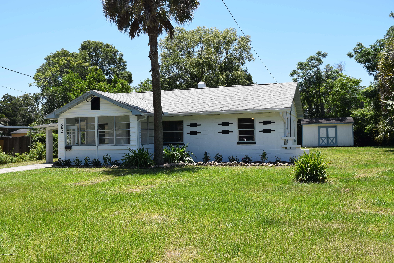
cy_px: 132
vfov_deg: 36.9
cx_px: 197
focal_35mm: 36
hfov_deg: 53.1
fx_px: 394
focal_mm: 24
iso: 200
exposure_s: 1/400
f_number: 10
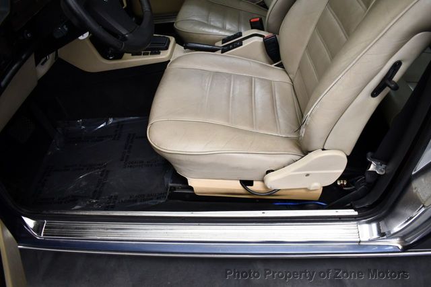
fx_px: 323
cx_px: 216
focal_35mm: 27
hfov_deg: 67.4
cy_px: 144
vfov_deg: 48.0
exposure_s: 1/125
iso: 1100
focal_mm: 18
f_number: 3.5
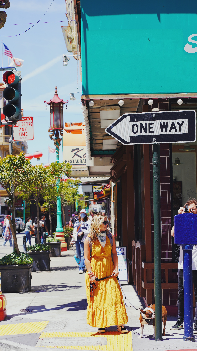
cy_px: 176
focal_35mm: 90
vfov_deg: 23.7
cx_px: 108
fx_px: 836
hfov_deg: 13.4
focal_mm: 85
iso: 100
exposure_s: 1/200
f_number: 8
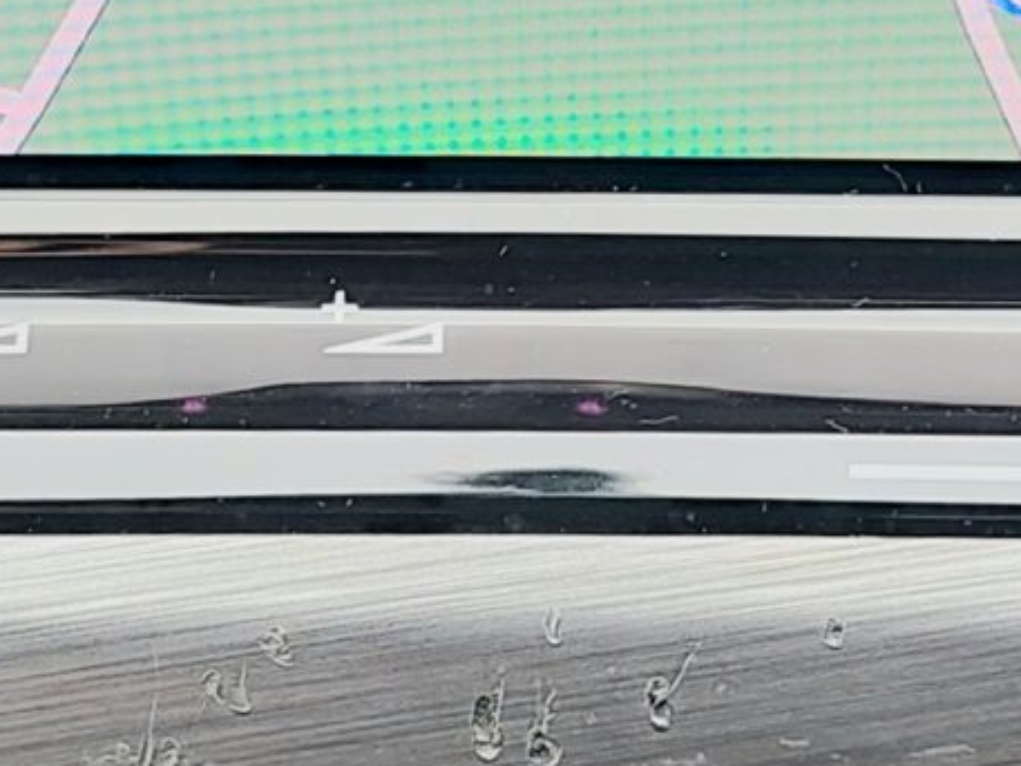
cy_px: -58
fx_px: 4130
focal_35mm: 140
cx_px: 364
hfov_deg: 14.1
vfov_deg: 10.5
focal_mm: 5.23
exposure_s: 1/100
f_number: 1.8
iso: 64
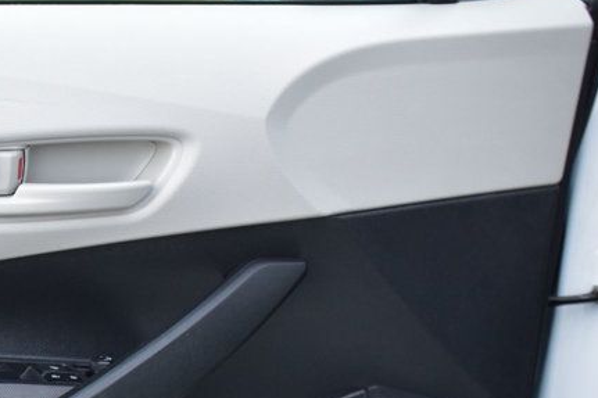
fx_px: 1481
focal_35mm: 89
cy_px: 415
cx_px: -29
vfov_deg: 15.0
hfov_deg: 21.8
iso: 900
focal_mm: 25
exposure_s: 1/15
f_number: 6.3
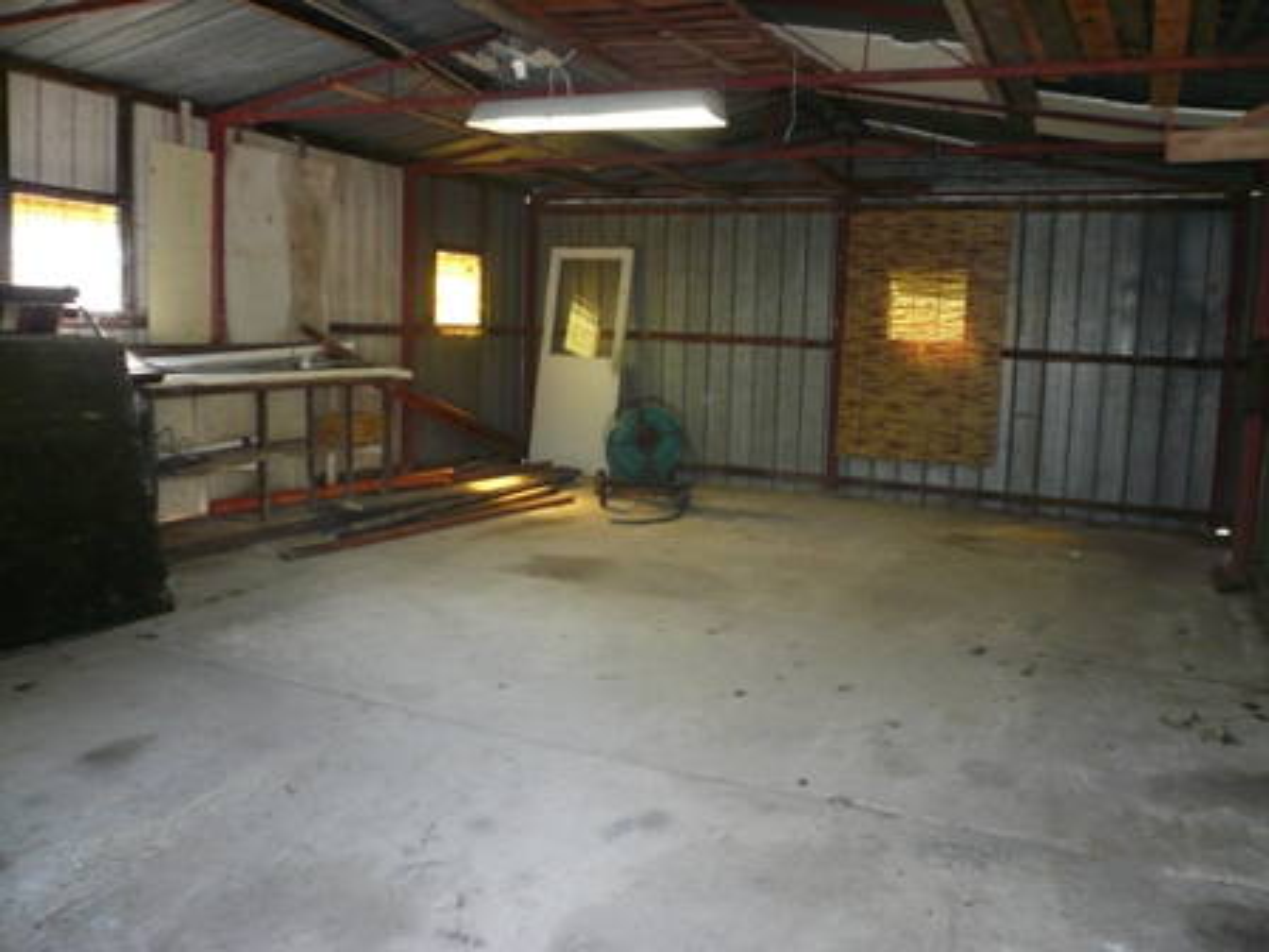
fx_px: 1026
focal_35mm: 28
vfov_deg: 49.7
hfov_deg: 63.4
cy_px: 476
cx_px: 634
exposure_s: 1/30
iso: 200
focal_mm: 4.6
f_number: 2.8
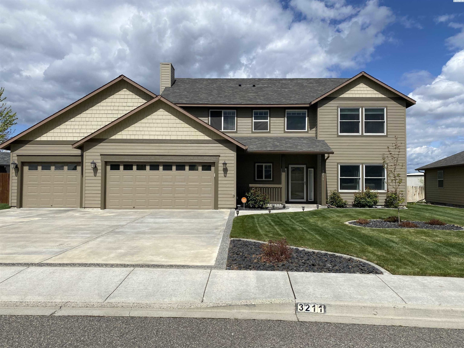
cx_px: 232
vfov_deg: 53.1
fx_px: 349
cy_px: 174
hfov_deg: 67.3
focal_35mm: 26
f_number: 1.8
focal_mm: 4.25
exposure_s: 1/5495
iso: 32
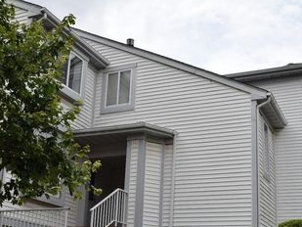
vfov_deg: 26.0
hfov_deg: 34.3
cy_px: 153
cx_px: 159
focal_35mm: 56
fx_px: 489
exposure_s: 1/200
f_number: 11
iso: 100
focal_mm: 24
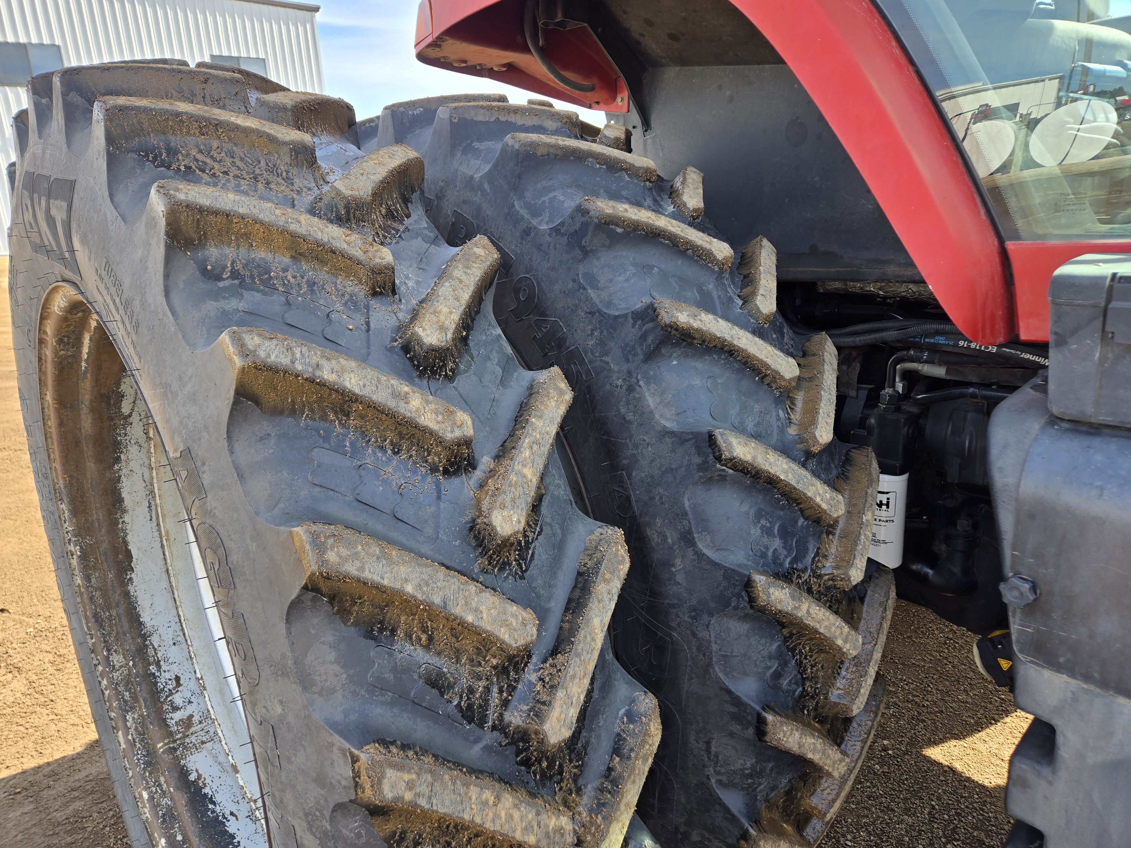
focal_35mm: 23
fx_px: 751
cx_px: 566
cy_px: 424
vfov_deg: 58.9
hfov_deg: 73.9
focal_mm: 5.4
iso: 25
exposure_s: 1/300
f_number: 1.8
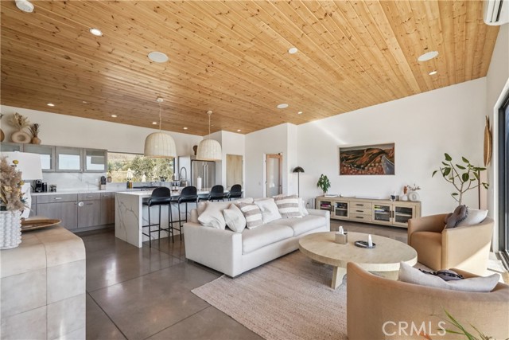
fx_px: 226
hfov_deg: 96.7
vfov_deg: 73.8
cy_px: 170
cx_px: 254
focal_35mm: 16
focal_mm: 16
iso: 3200
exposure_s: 1/125
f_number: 16
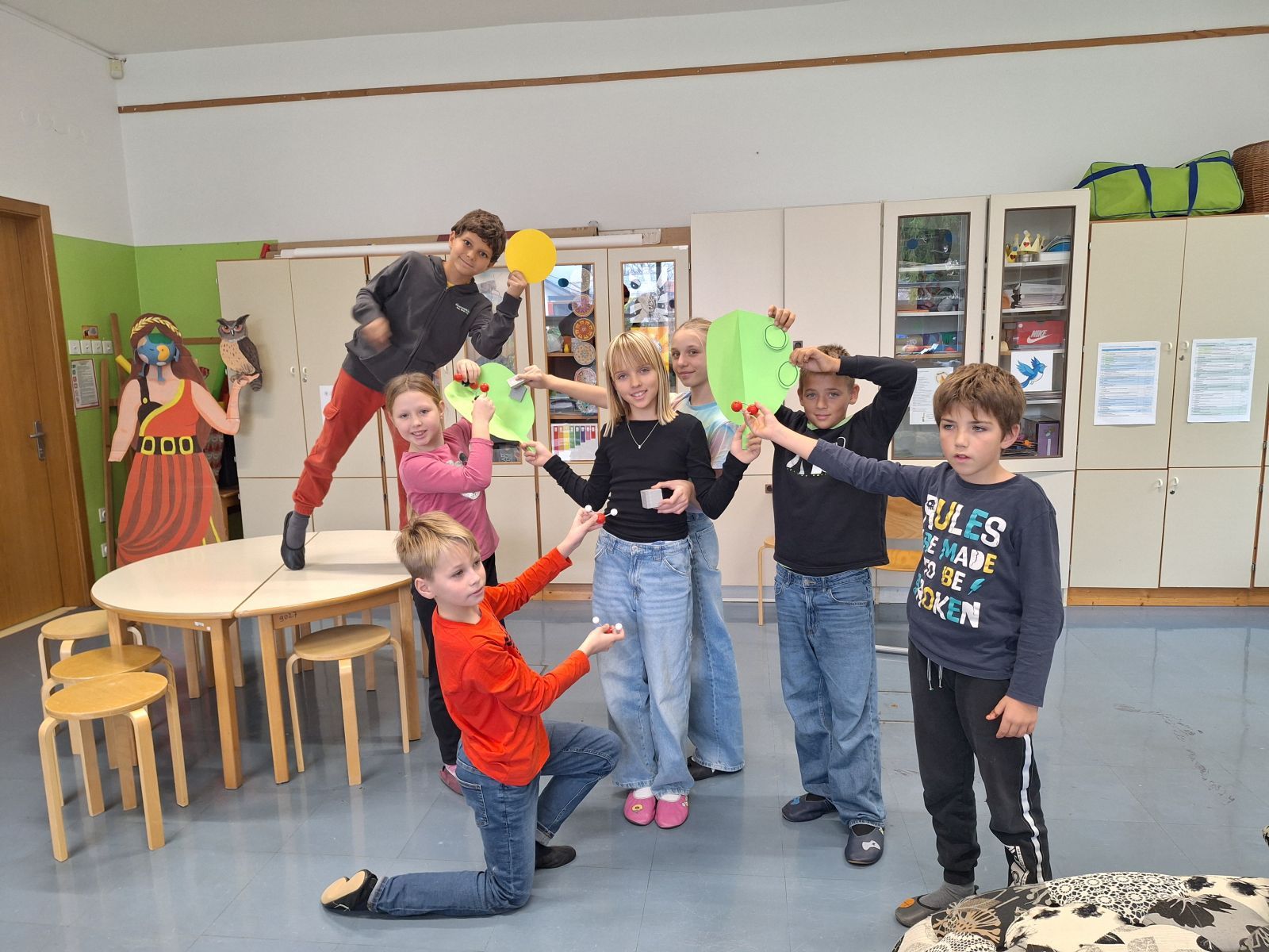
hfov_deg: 73.9
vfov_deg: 58.9
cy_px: 476
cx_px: 634
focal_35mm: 23
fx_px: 843
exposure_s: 1/50
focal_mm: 5.54
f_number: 1.8
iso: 125
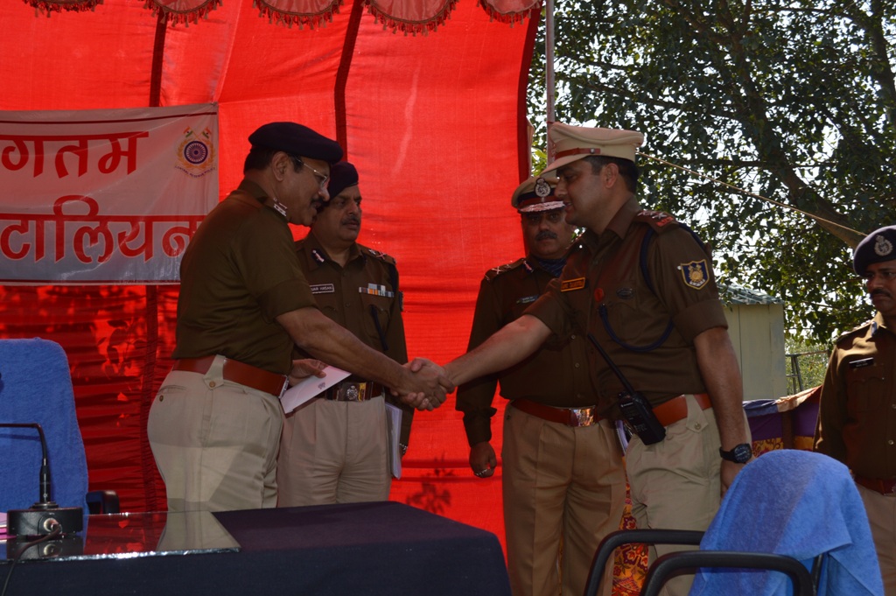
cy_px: 298
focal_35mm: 52
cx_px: 448
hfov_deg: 37.9
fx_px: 1306
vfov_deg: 25.7
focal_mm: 35
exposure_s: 1/200
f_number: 7.1
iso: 100
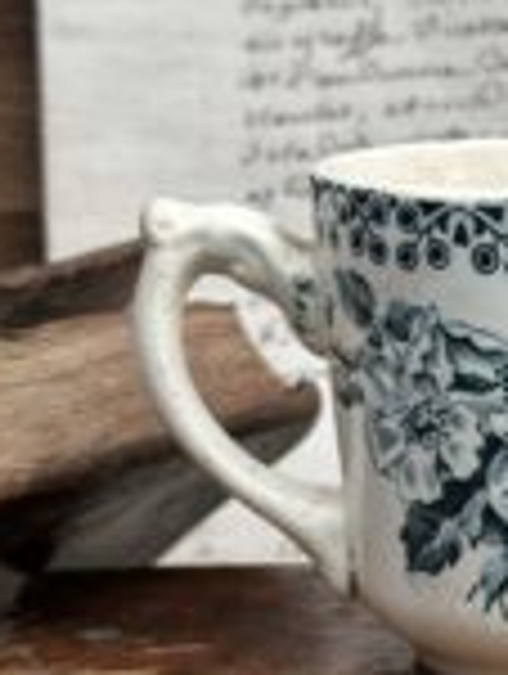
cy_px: 428
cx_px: 580
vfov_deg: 15.4
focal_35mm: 128
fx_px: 2497
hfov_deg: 11.4
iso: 80
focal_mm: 6.86
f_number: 1.78
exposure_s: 1/1227
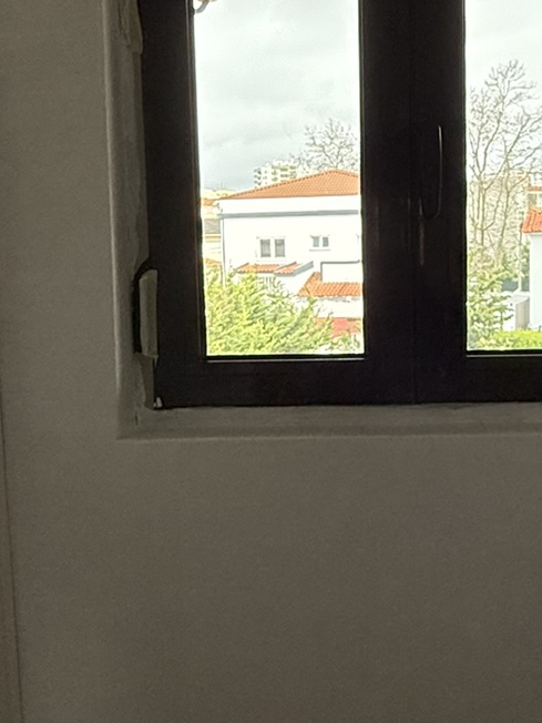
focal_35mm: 44
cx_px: 371
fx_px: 919
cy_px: 347
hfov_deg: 32.5
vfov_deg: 42.9
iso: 160
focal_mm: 2.22
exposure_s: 1/99
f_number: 2.2
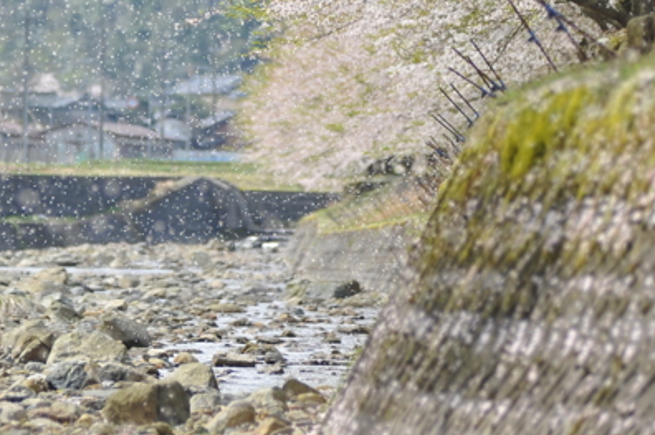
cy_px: -90
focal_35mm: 401
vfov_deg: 3.4
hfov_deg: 5.1
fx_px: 7287
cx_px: 200
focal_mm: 155
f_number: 2.8
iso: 320
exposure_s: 1/2000
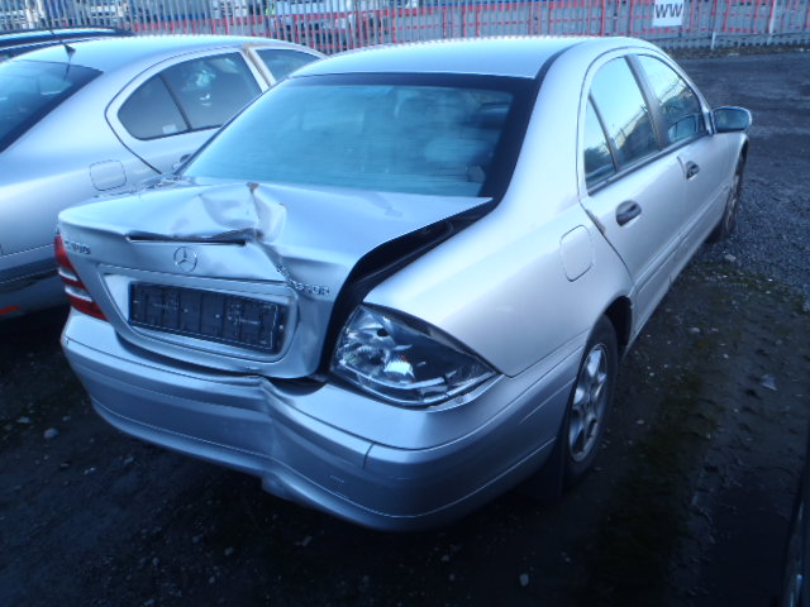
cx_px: 405
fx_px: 655
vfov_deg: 49.7
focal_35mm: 28
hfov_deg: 63.4
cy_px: 304
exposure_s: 1/60
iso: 80
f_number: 3.5
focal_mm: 5
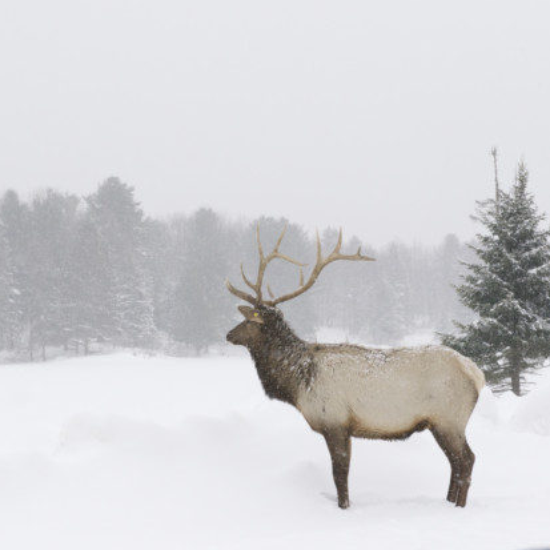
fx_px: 1618
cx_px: 166
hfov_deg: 19.2
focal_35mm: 90
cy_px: 275
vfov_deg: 19.3
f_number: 20
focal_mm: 70
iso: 6400
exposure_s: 1/1250
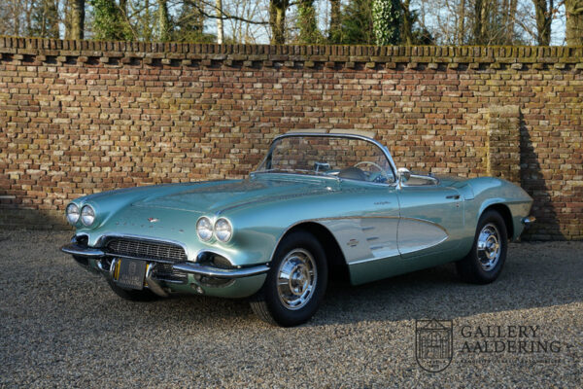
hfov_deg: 33.2
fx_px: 978
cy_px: 194
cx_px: 292
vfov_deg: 22.5
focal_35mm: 60
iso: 100
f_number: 6.3
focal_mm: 60.4
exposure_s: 1/60
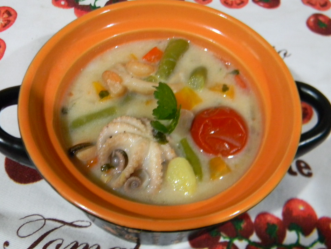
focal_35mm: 39
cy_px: 120
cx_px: 162
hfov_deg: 47.9
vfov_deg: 36.8
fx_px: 373
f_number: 3.7
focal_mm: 6.4
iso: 400
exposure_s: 1/16.8
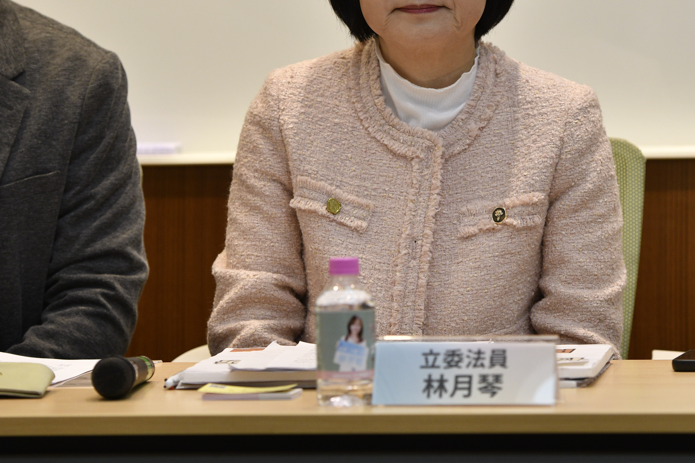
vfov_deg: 7.0
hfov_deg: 10.4
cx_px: 416
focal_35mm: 197
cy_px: 95
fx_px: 3803
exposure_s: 1/125
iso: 800
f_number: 4
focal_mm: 112
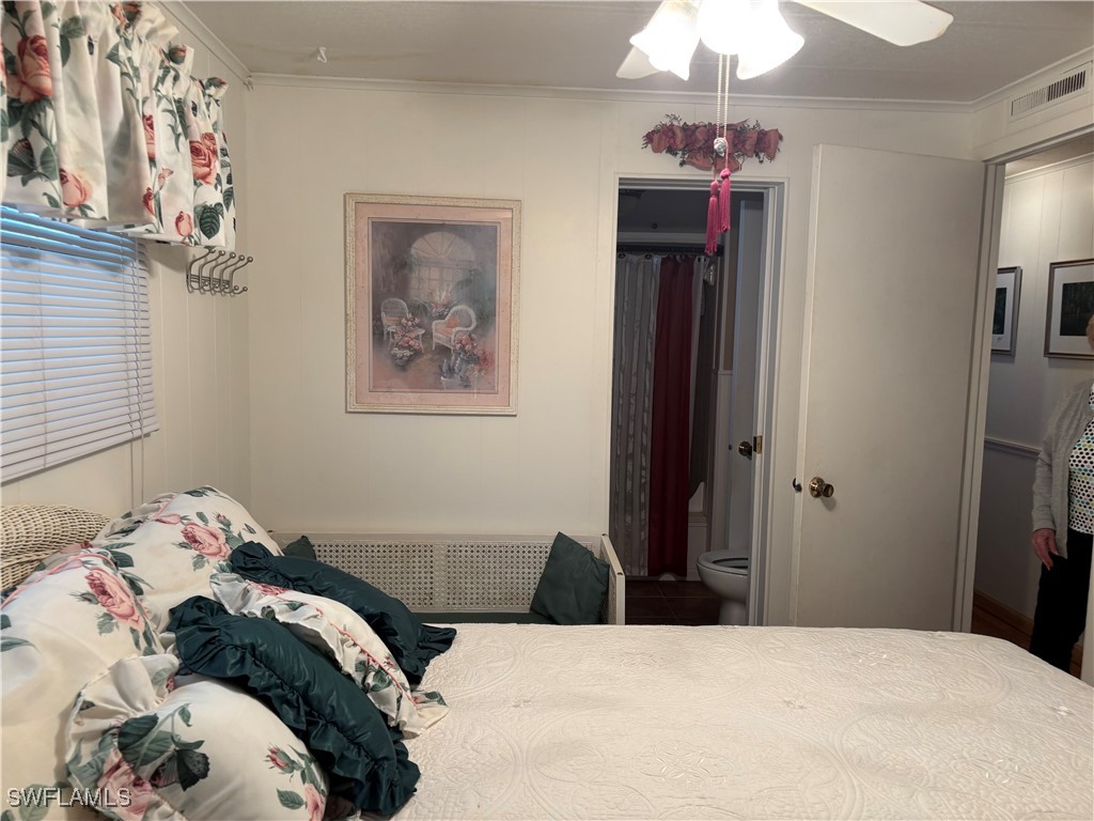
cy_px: 410
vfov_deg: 53.1
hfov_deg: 67.3
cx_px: 547
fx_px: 822
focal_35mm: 26
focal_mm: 5.96
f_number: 1.6
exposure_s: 1/60
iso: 80
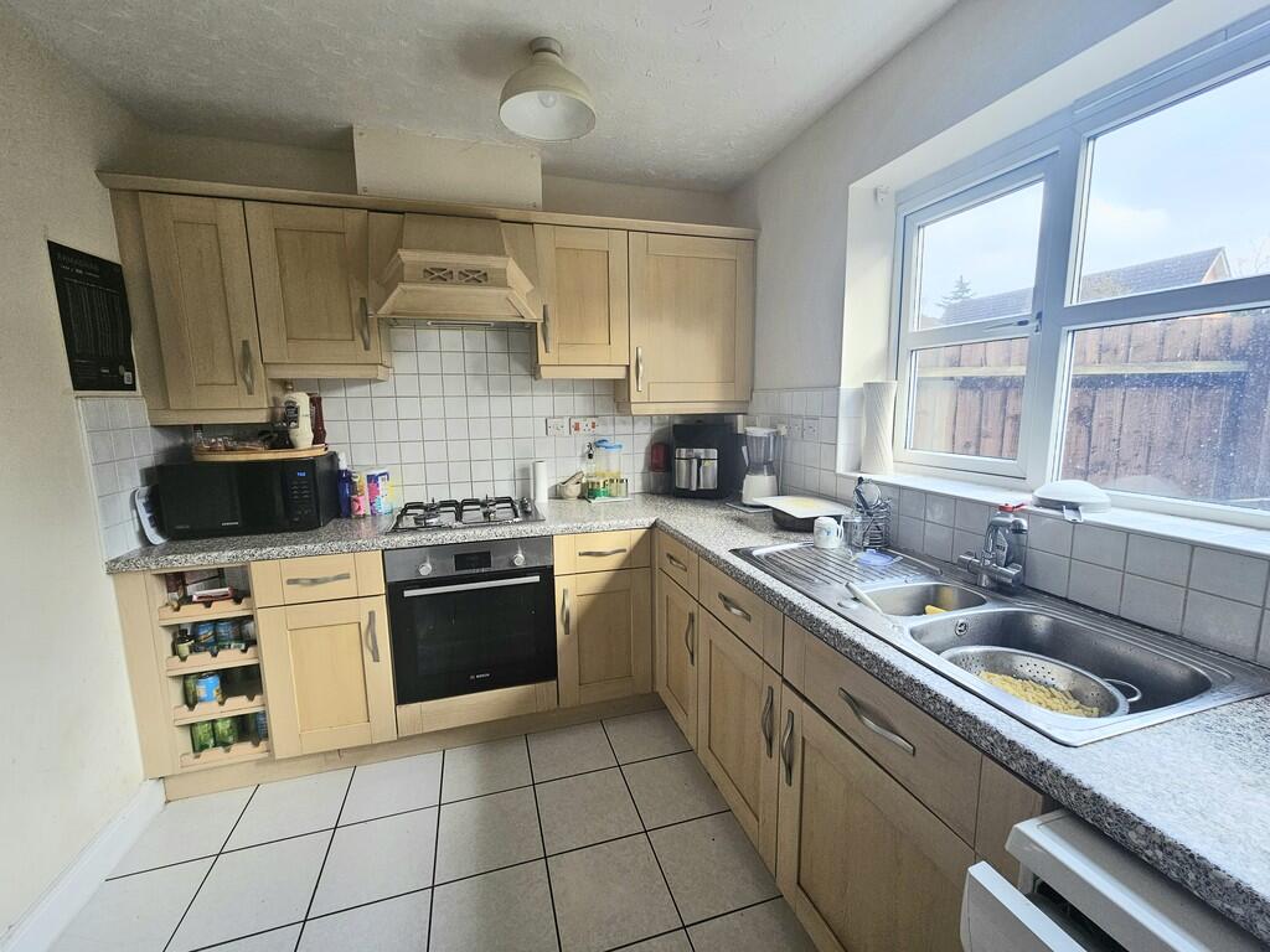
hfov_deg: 106.2
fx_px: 477
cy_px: 476
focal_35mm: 13
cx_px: 635
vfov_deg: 89.9
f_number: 2.2
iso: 64
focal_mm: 2.2
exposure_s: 1/100
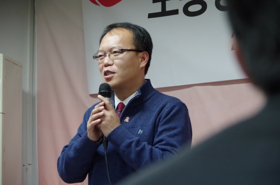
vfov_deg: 10.3
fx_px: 1025
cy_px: 92
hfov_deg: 15.6
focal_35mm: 132
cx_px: 140
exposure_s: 1/80
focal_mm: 88
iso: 3200
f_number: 5.6
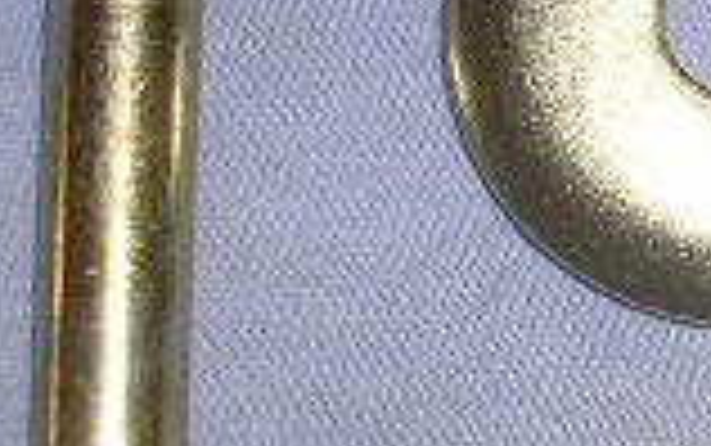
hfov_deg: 12.7
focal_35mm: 163
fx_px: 3161
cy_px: 527
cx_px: 666
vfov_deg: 8.0
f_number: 2.8
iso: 50
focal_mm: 5.8
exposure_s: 1/60.1
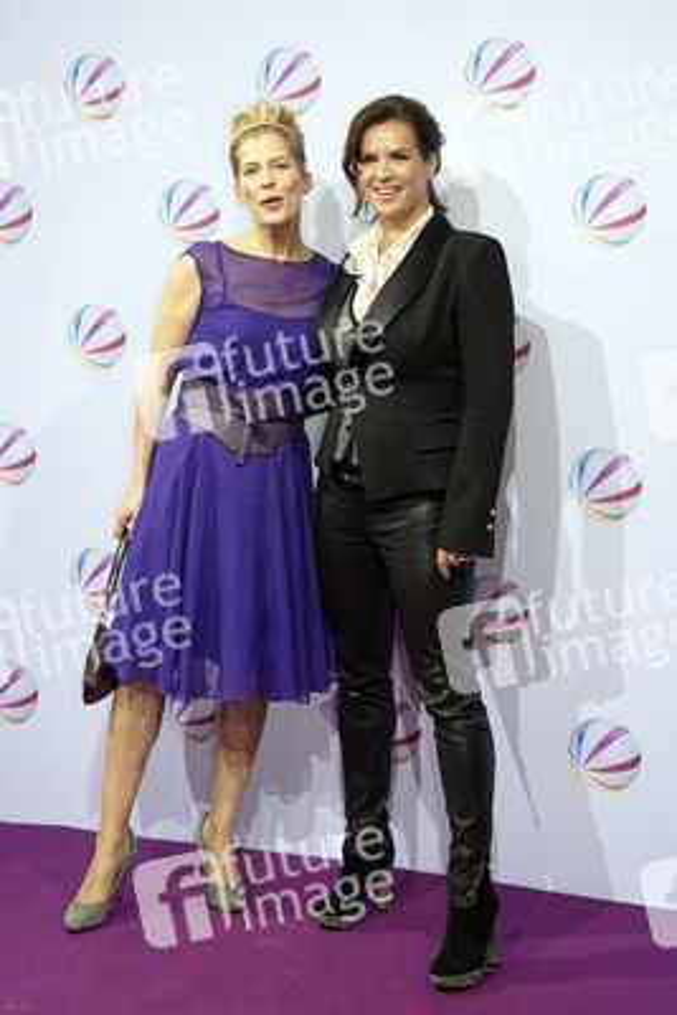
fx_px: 1465
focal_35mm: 52
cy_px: 508
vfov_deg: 38.2
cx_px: 338
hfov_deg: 26.0
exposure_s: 1/160
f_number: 5.6
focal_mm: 52
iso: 640
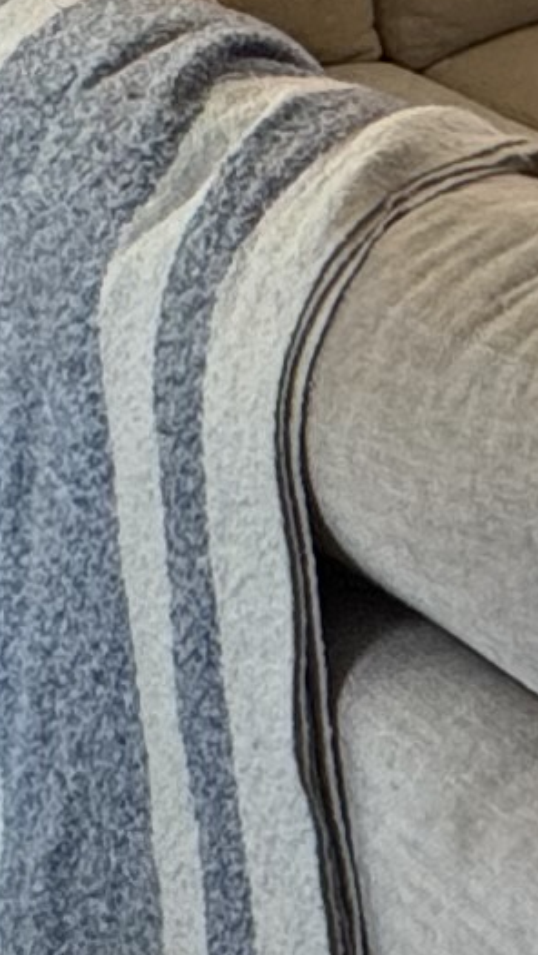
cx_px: 1341
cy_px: -550
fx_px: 2966
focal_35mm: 117
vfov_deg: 16.4
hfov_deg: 9.2
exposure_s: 1/120
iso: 320
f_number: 2.2
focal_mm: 2.22
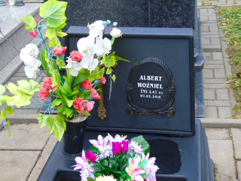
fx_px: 432
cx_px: 120
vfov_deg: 23.7
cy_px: 90
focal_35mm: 62
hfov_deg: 31.2
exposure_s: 1/30
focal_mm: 11
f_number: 4.5
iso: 100
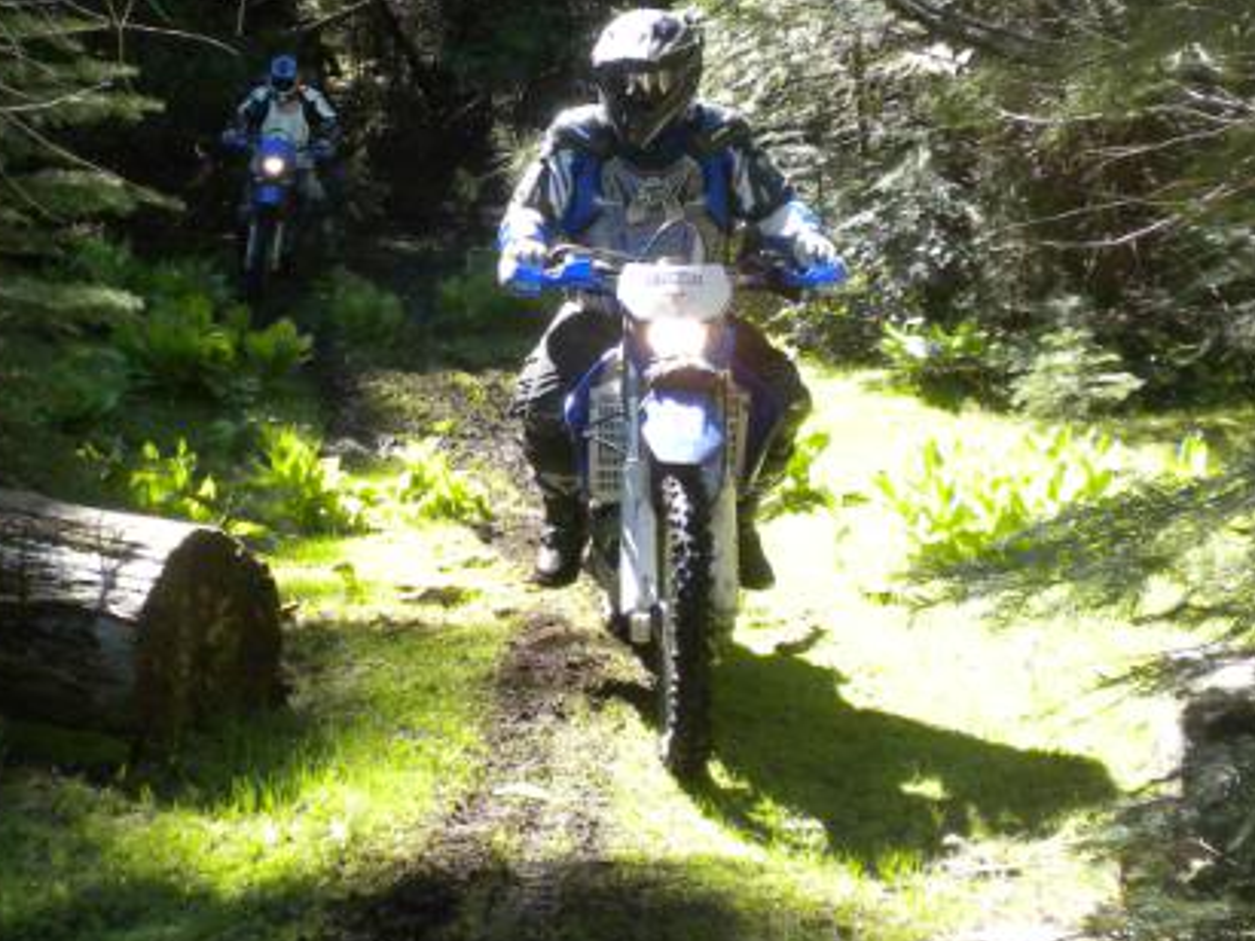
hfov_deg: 26.8
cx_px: 345
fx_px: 2610
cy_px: 409
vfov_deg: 20.4
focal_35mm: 72
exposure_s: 1/382
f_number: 3.5
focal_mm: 6.6
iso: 240
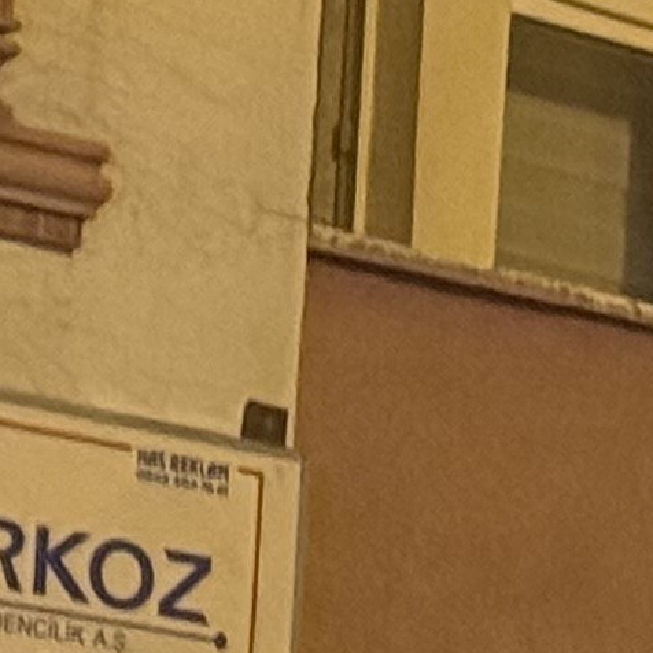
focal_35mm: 359
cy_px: 610
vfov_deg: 4.9
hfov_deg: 4.5
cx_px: 2676
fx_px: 7662
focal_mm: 6.76
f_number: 1.78
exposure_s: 1/25
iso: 640
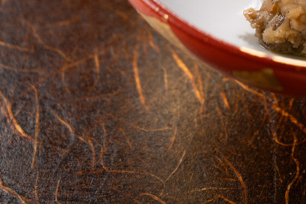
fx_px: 1912
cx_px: 443
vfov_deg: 6.0
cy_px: -109
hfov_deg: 8.9
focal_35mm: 225
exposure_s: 1/125
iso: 64
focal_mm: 70
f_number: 5.6
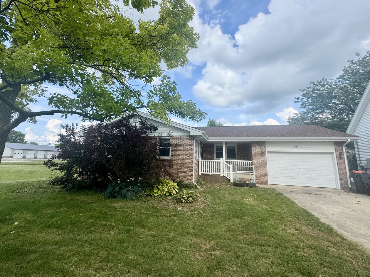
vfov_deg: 77.9
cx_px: 179
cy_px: 125
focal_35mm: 16
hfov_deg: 94.5
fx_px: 171
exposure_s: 1/1323
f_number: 2.2
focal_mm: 2.22
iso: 50
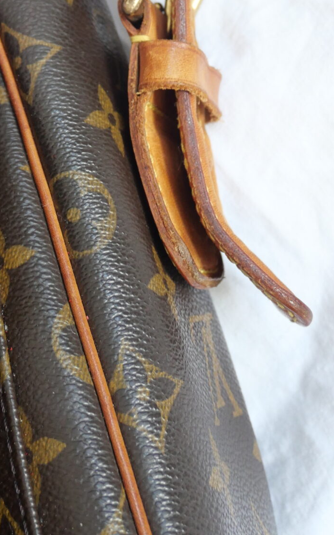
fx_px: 990
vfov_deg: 28.1
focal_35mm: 68
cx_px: 44
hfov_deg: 18.9
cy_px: -16
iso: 800
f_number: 3.7
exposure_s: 1/60
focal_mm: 14
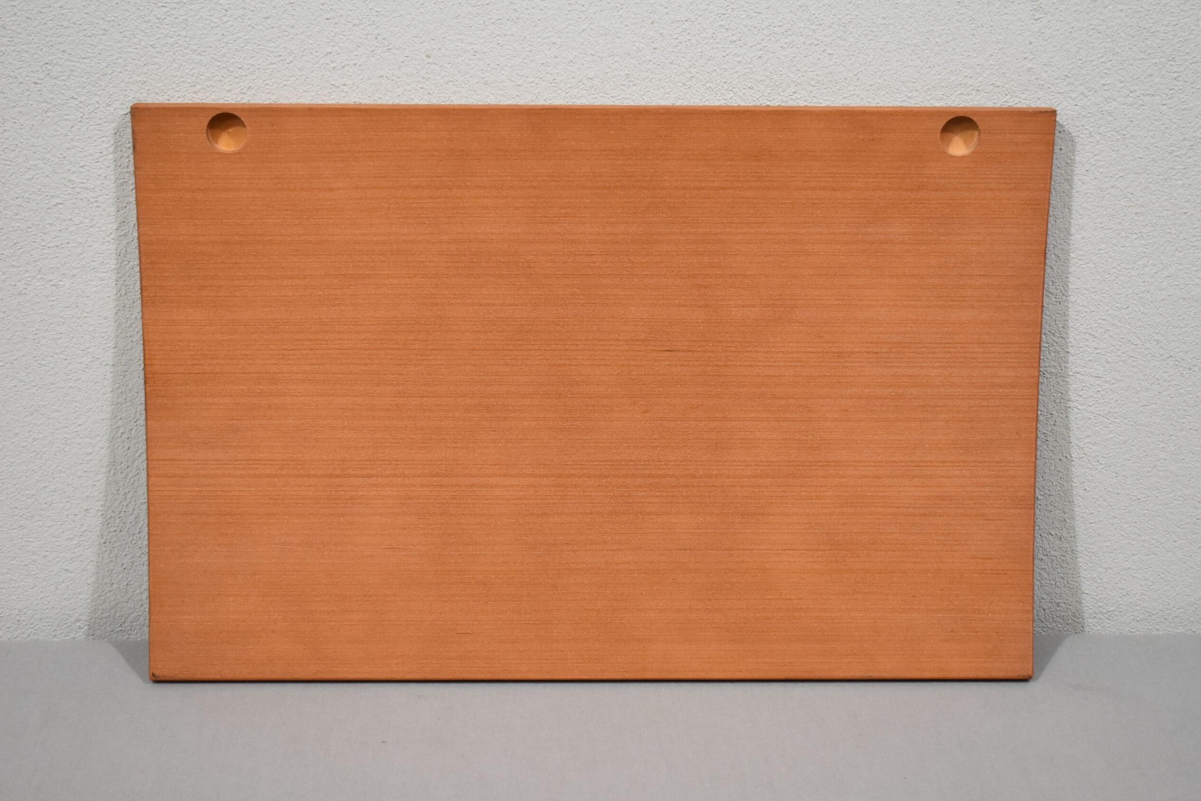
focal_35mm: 61
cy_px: 401
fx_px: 2035
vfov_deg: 22.3
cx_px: 609
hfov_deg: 32.9
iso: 800
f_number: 4.8
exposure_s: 1/200
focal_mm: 40
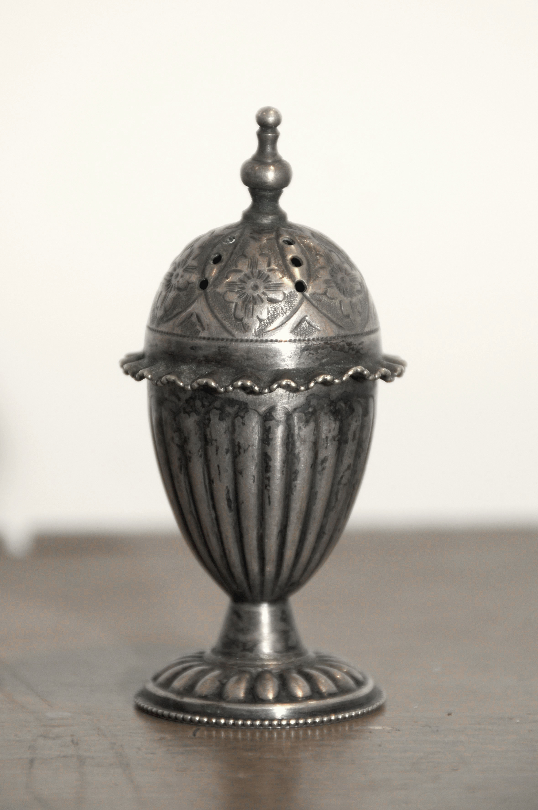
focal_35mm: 300
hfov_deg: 4.6
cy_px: 405
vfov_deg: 6.9
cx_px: 269
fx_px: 6743
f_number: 5.6
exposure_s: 1/60
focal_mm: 200
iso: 200
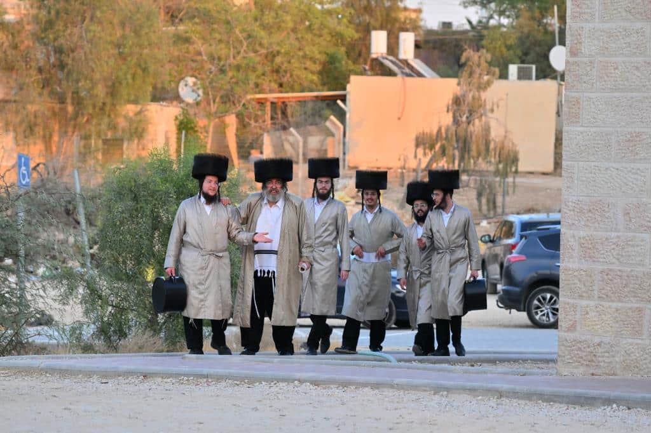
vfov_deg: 7.6
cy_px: 216
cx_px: 326
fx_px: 3254
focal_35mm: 180
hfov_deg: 11.4
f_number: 4
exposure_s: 1/800
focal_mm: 120
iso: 320
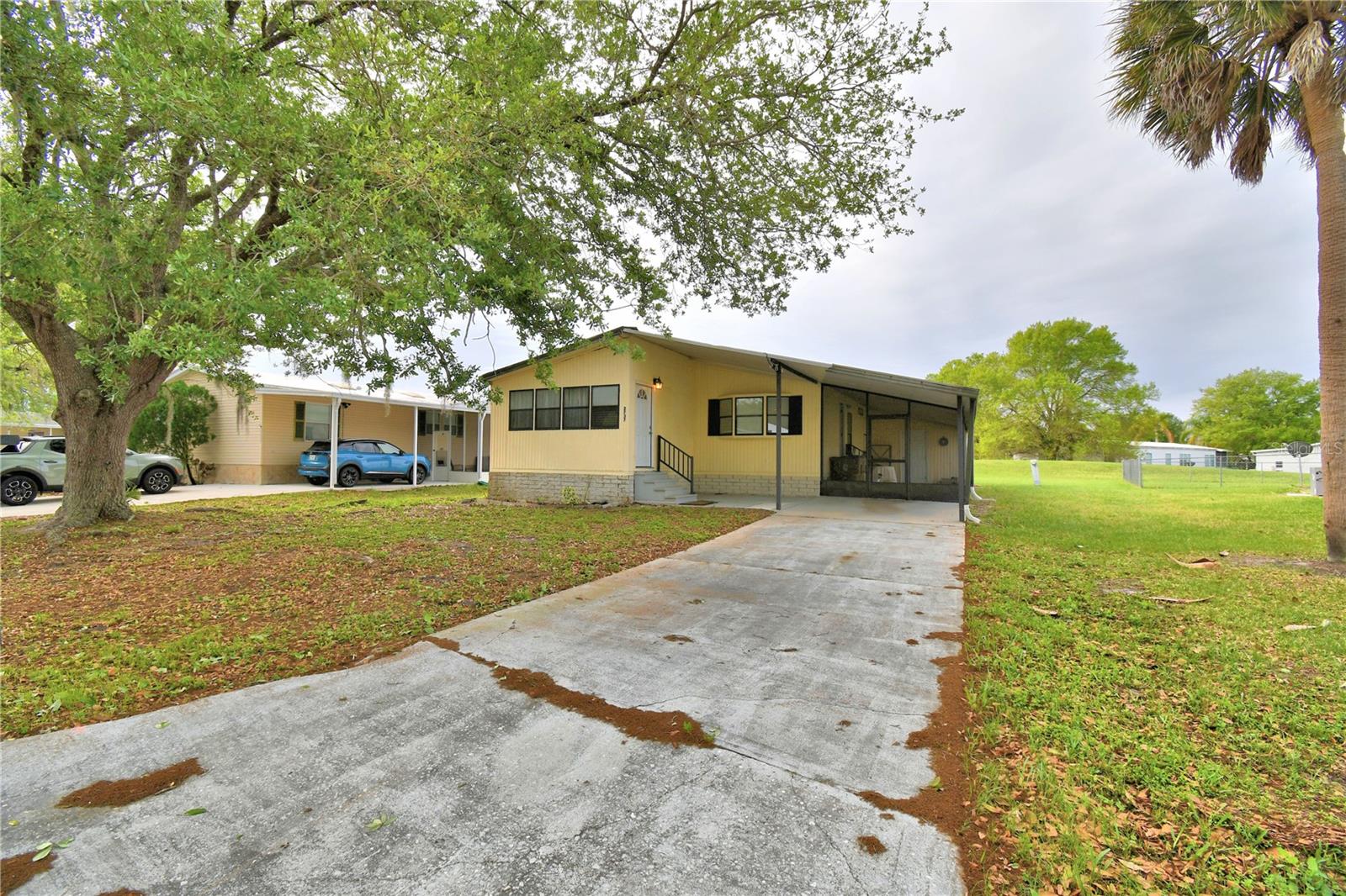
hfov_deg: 100.4
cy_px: 448
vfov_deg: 77.3
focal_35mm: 15
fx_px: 561
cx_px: 673
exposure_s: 1/250
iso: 180
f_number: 8
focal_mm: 10
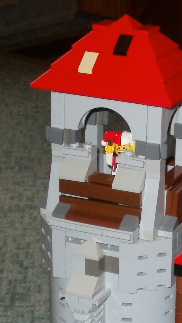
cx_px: 164
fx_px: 1021
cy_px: 350
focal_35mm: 119
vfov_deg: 17.4
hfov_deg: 10.1
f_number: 3.5
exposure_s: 1/30
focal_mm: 6.3
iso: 125
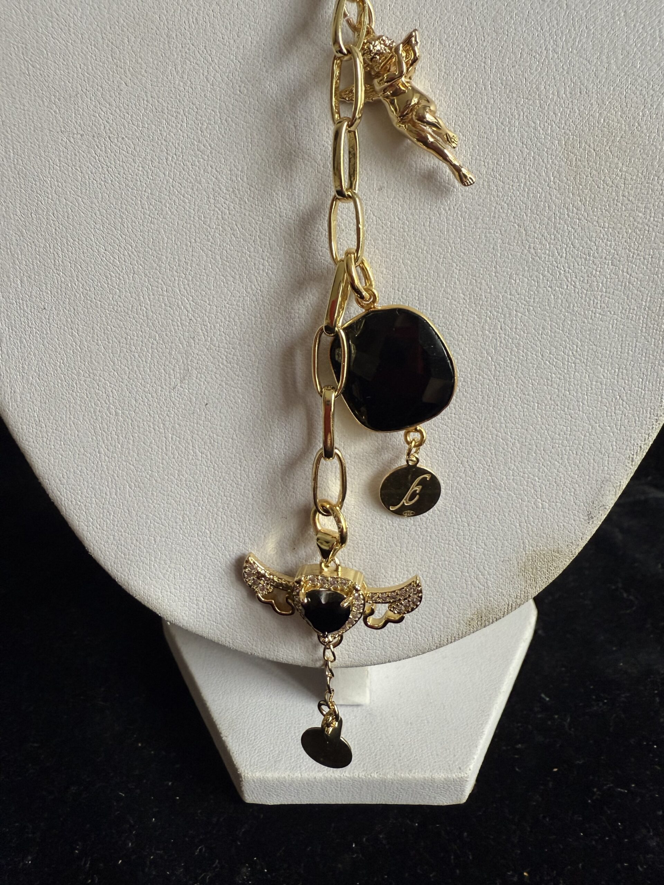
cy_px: 442
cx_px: 332
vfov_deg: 71.6
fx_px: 614
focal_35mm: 24
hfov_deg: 56.8
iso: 125
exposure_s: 1/99
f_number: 2.2
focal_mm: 2.22
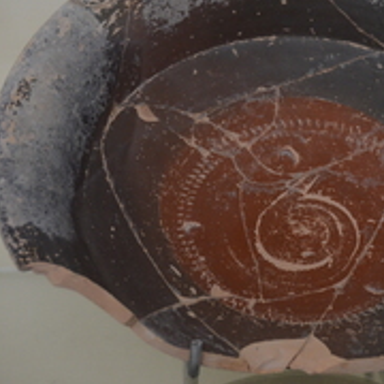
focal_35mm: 155
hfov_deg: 11.2
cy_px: 155
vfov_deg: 11.3
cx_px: 288
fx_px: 1945
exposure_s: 1/125
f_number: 5.6
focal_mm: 50
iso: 1250
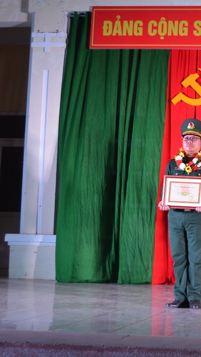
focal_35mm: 72
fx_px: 682
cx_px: 302
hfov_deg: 15.5
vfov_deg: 29.3
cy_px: 186
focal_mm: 26
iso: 800
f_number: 4.2
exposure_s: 1/60
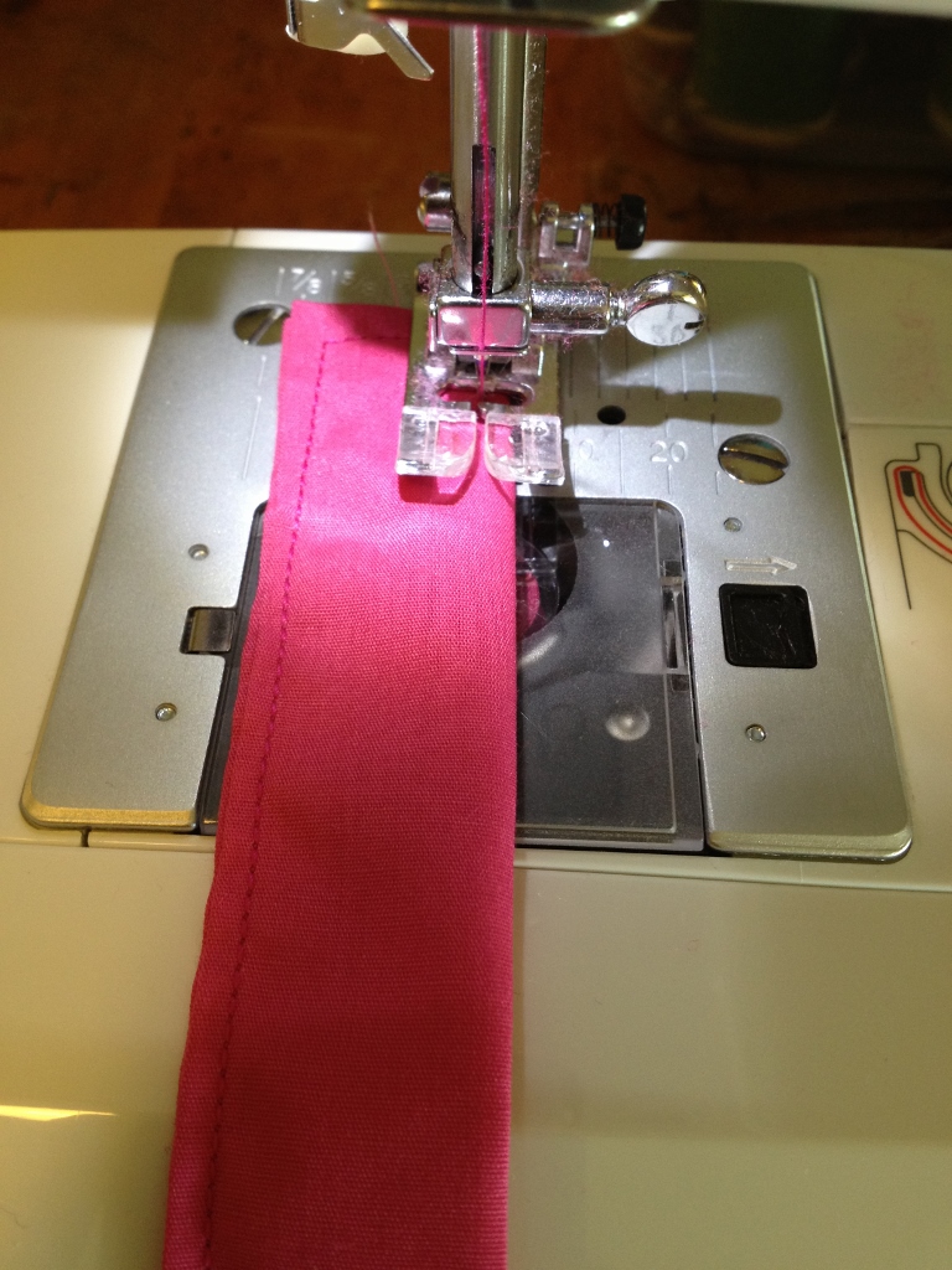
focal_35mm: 35
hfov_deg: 40.7
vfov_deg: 52.6
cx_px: 476
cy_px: 635
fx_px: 1283
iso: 100
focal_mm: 4.28
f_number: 2.4
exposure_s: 1/20
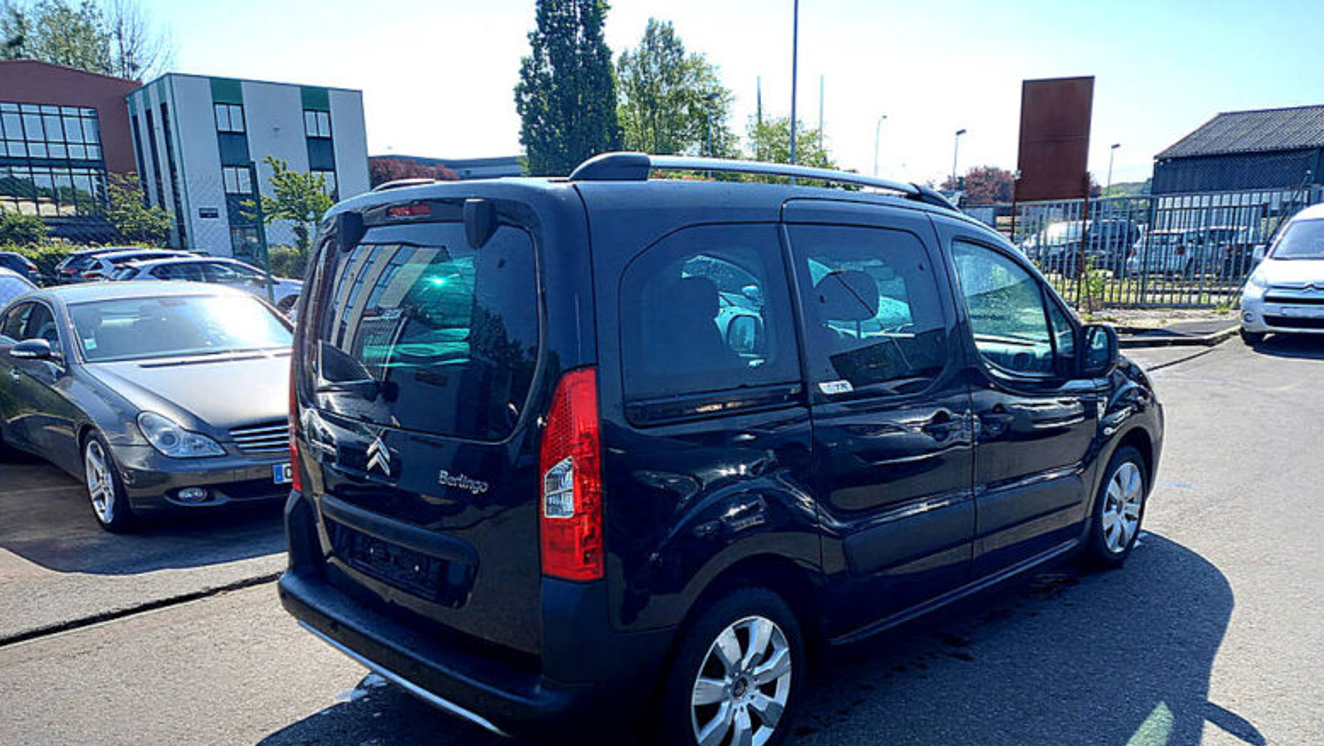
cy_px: 491
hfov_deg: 67.9
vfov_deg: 41.1
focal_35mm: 28
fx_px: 983
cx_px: 676
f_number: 2
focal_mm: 4.6
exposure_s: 1/224
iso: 25
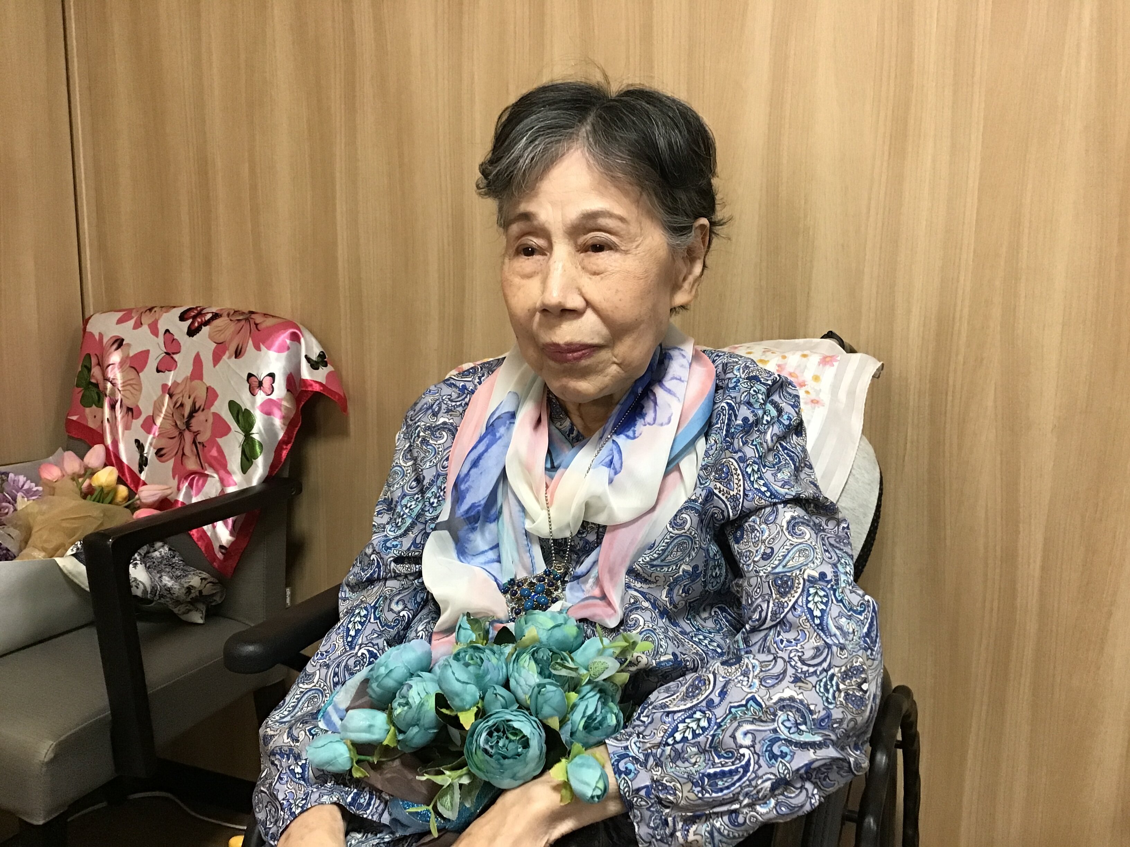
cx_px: 565
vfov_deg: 45.4
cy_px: 424
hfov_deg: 58.4
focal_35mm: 31
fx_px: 1012
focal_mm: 3.3
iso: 125
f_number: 2.4
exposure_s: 1/30
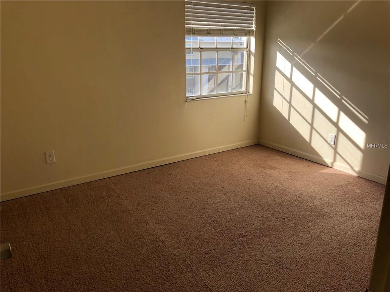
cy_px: 146
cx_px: 195
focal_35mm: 28
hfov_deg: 63.4
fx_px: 315
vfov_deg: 49.7
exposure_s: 1/190
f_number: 1.8
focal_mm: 4
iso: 20
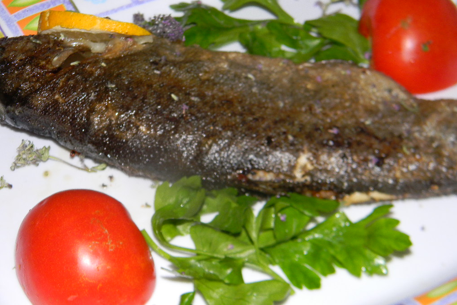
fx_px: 1104
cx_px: 230
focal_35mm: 87
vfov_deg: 15.7
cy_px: 148
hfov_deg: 23.4
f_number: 4.5
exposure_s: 1/30
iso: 200
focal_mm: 15.1
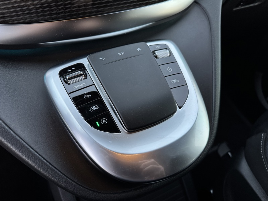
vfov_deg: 56.8
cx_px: 134
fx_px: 186
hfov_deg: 71.6
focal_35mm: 24
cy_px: 100
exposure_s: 1/94
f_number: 1.78
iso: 200
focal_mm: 6.76
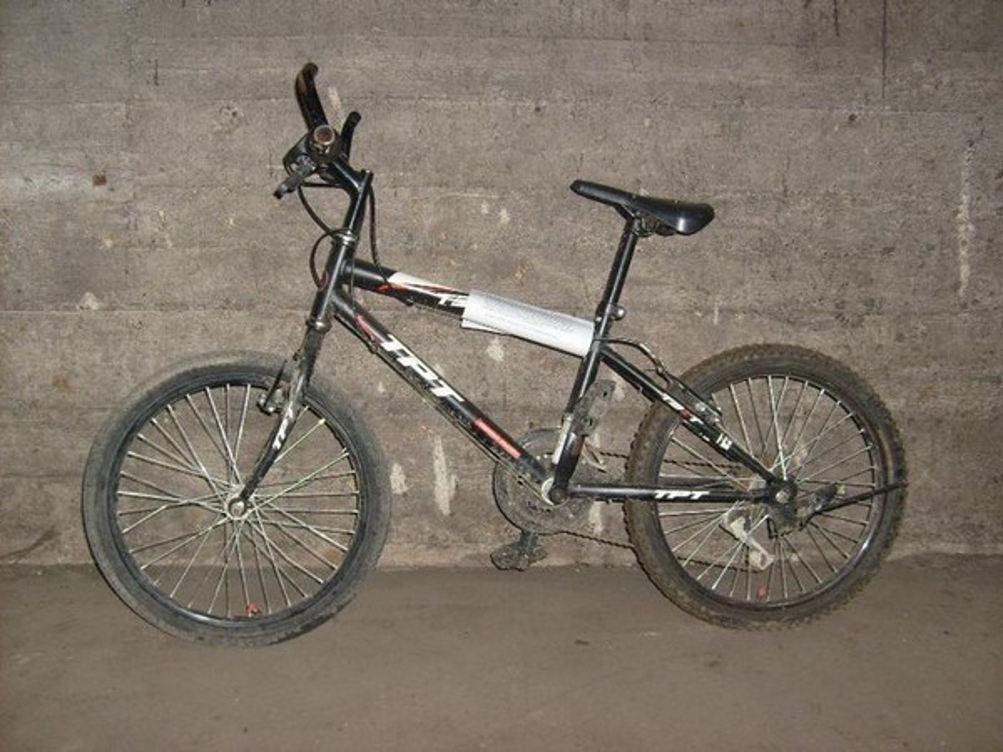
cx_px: 502
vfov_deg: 40.7
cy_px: 376
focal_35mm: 35
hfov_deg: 52.6
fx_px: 1014
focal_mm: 5.8
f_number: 2.8
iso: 100
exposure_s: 1/45
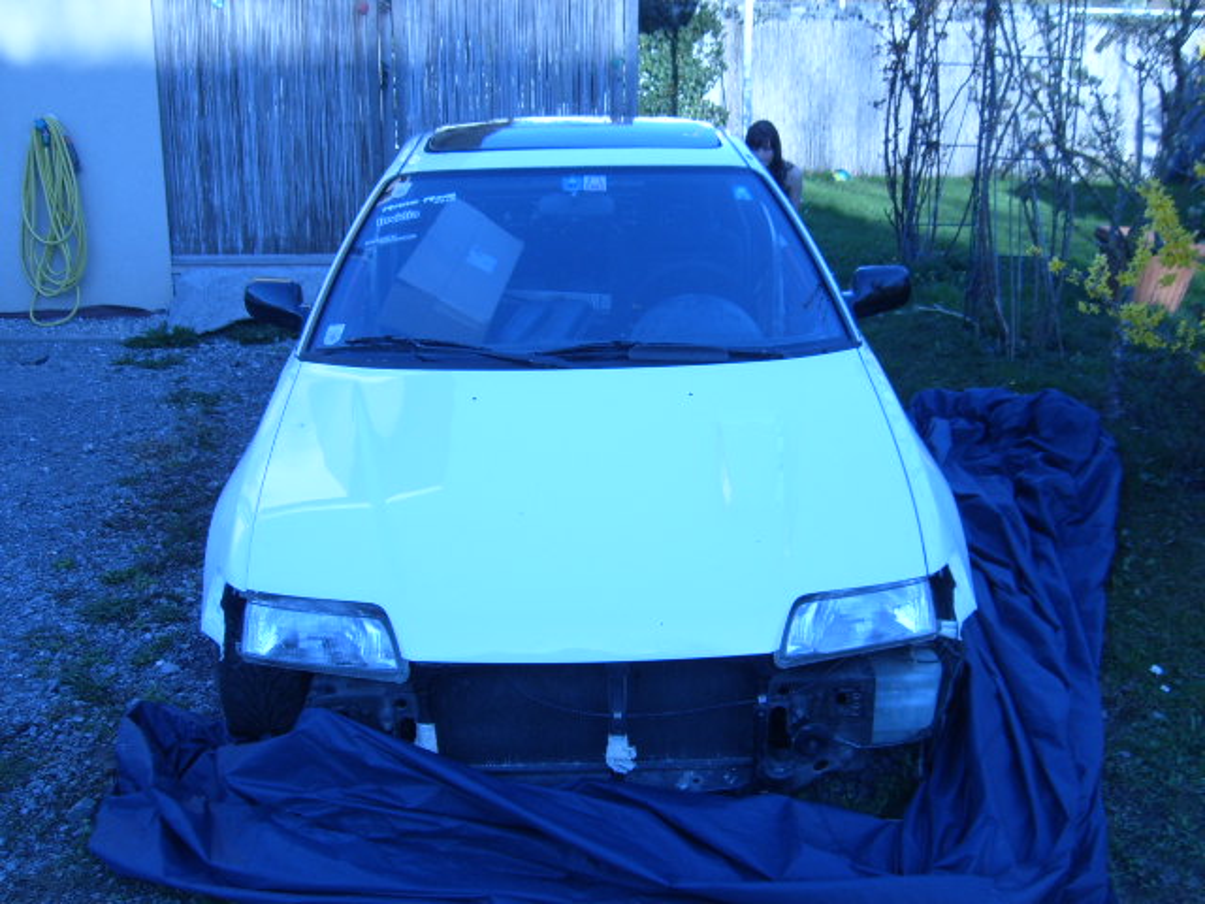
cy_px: 452
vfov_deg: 40.7
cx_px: 602
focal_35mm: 35
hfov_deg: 52.6
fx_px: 1218
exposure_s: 1/90
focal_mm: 5.8
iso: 50
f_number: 5.8
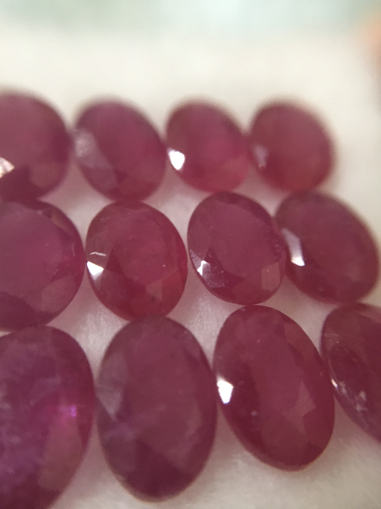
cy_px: 254
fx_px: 426
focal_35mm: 29
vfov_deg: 61.7
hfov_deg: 48.2
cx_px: 190
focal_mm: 4.15
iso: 200
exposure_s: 1/17
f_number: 2.2
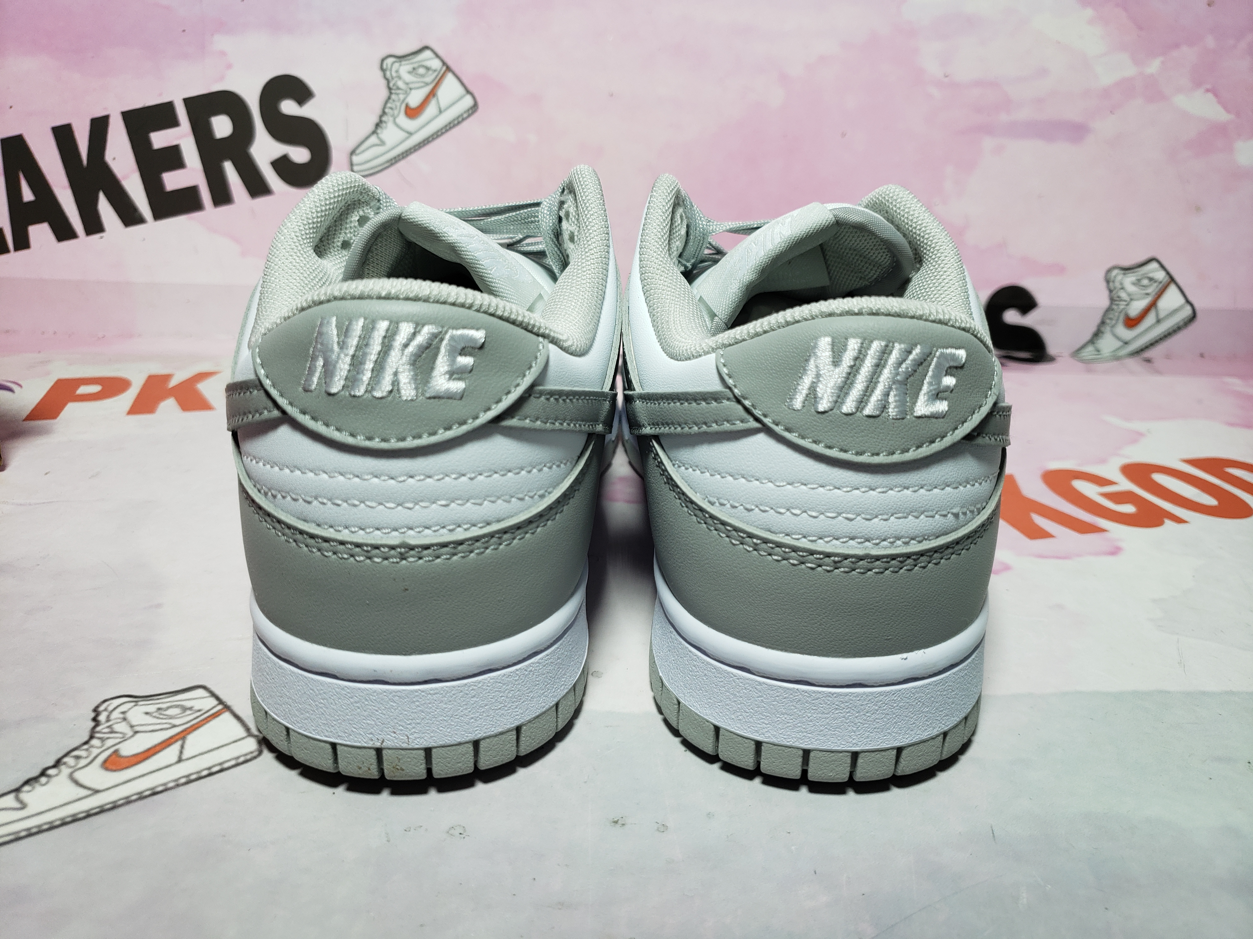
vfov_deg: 53.1
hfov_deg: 67.3
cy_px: 470
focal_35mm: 26
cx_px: 626
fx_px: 941
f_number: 1.5
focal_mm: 4.3
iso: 50
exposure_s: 1/432
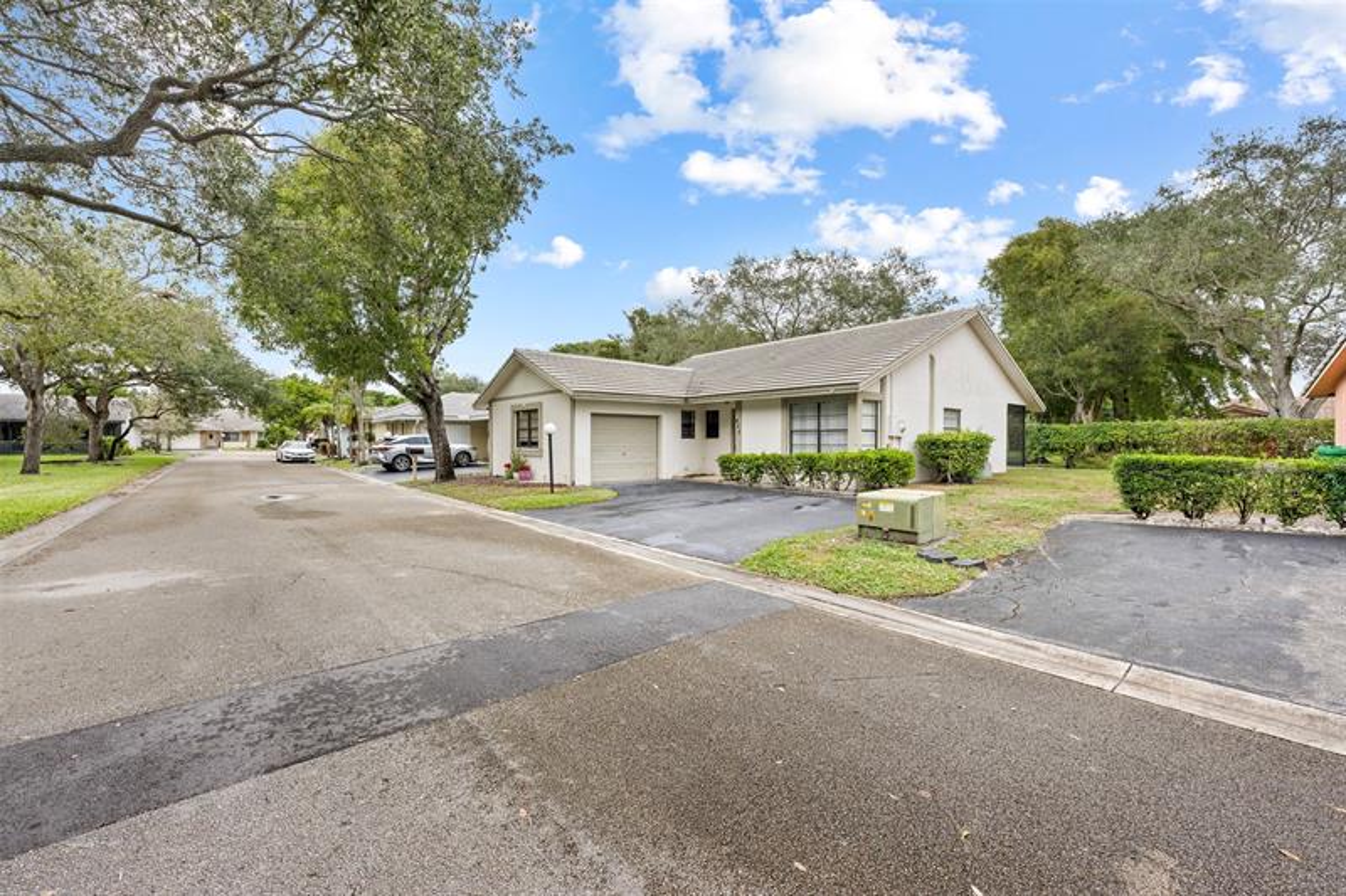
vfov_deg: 81.2
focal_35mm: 14
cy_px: 448
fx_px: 523
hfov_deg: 104.3
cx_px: 673
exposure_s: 1/60
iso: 500
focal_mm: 14
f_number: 8
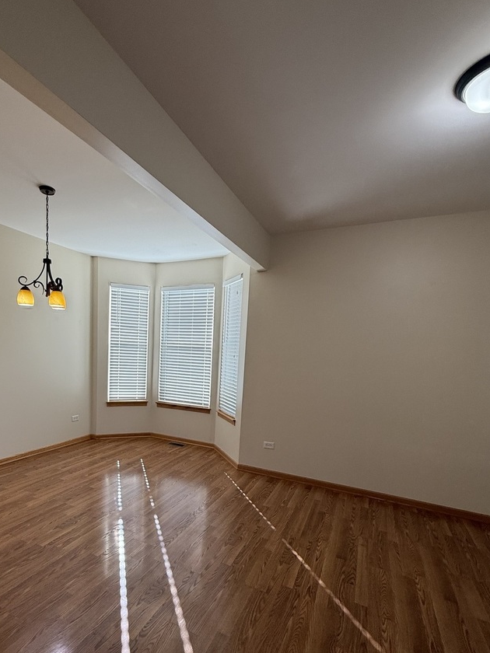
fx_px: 340
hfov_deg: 70.8
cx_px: 193
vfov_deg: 86.9
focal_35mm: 18
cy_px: 384
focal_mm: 2.22
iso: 100
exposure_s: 1/120
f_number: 2.2
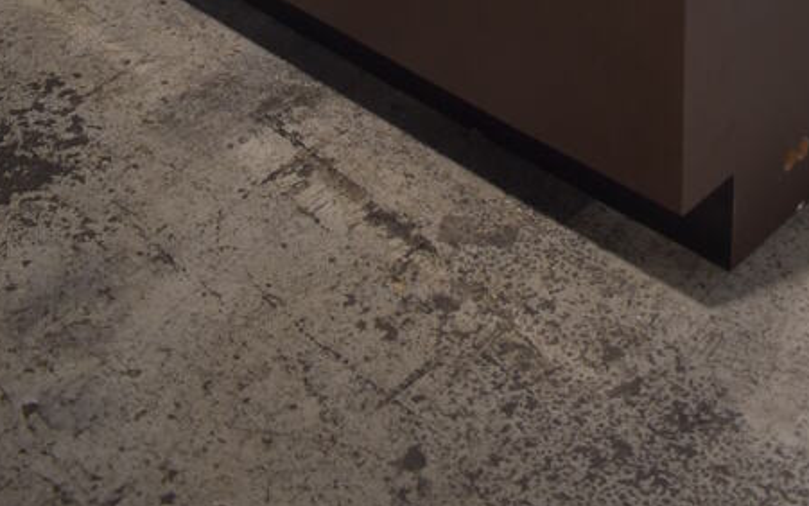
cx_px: 536
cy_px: -302
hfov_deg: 31.3
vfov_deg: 17.5
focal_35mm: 65
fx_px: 1434
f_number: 3.8
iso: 1100
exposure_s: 1/125
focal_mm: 21
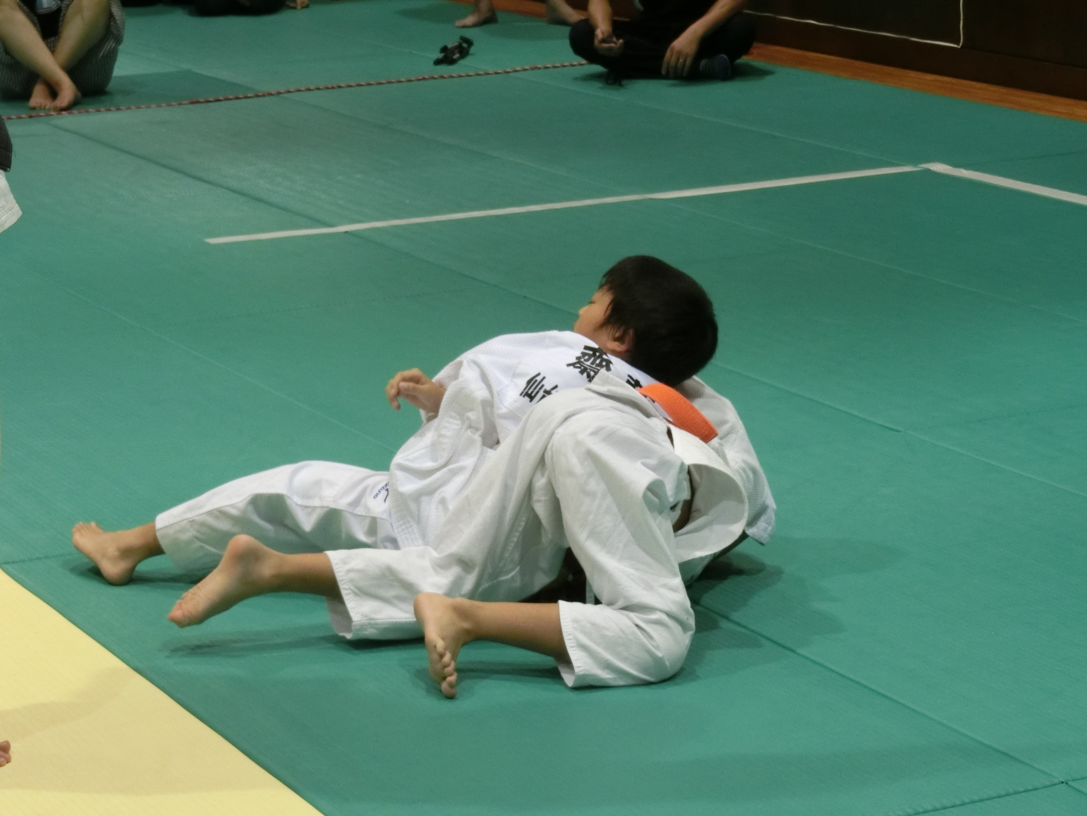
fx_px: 3360
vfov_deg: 13.8
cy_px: 408
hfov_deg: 18.4
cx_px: 544
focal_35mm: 107
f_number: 5.7
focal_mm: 19.1
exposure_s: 1/100
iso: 500
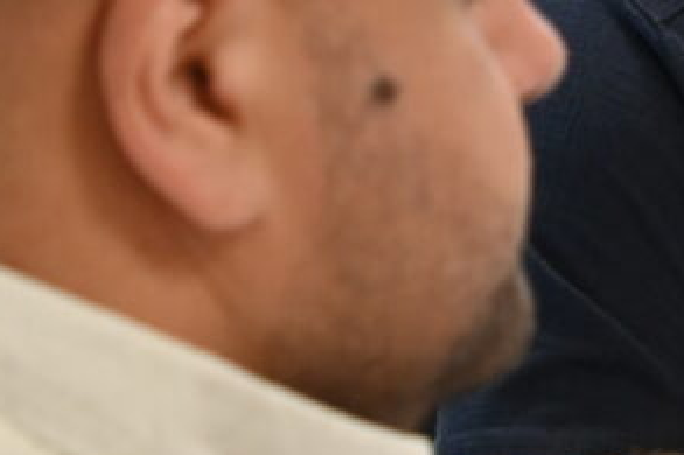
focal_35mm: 187
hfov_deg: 10.5
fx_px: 3554
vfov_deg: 7.3
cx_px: 1158
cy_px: 84
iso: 1250
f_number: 5
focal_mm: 29
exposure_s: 1/125
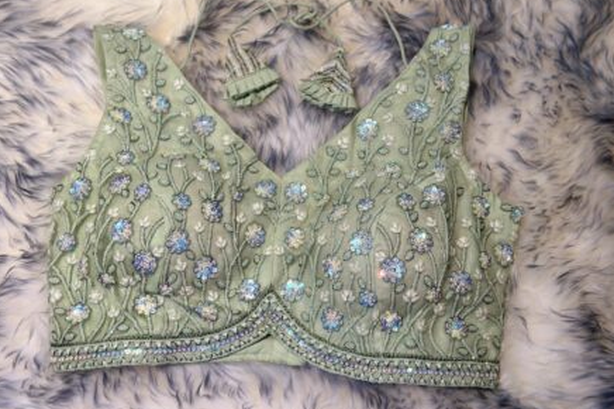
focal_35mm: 51
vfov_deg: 26.4
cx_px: 308
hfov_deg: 38.9
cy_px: 181
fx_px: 869
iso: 64
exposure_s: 1/60
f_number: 1.78
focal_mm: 6.86
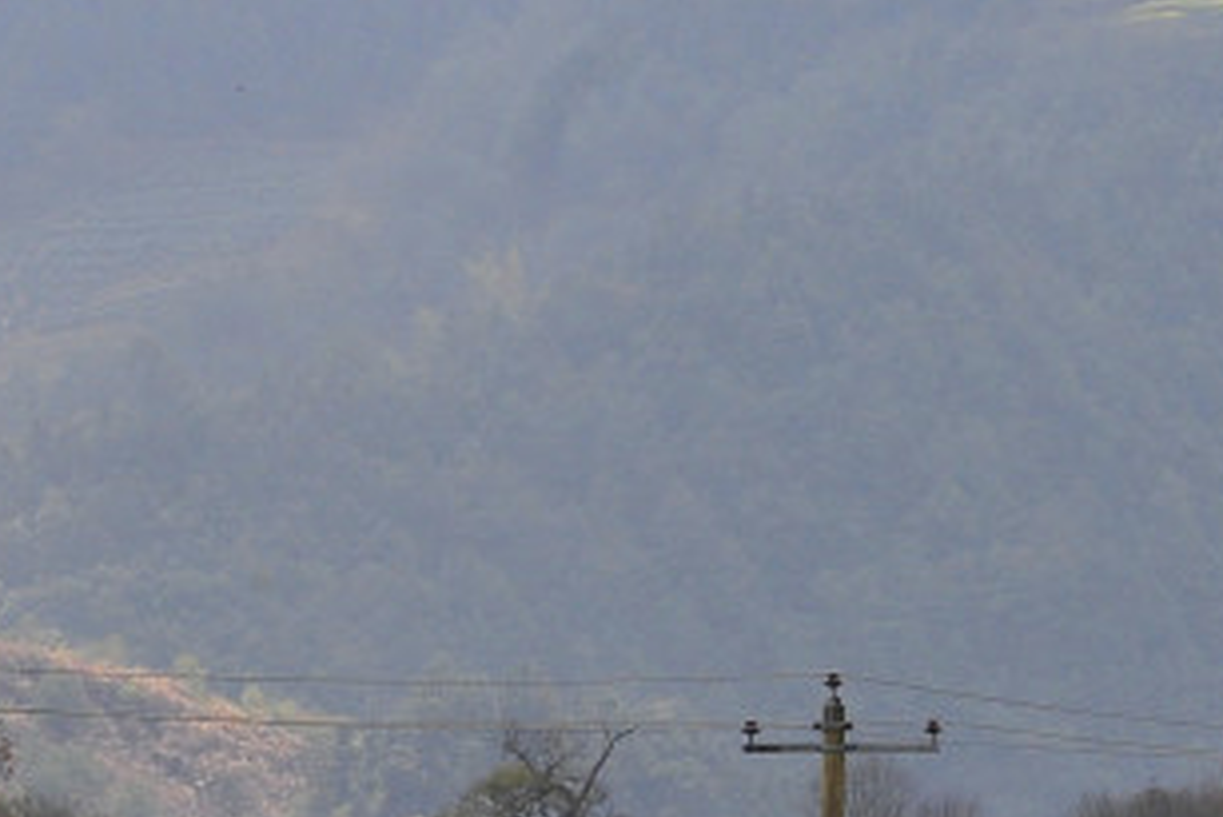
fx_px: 13595
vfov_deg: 3.4
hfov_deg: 5.1
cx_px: 1123
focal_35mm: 400
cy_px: 783
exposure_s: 1/500
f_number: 11
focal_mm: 80
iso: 320
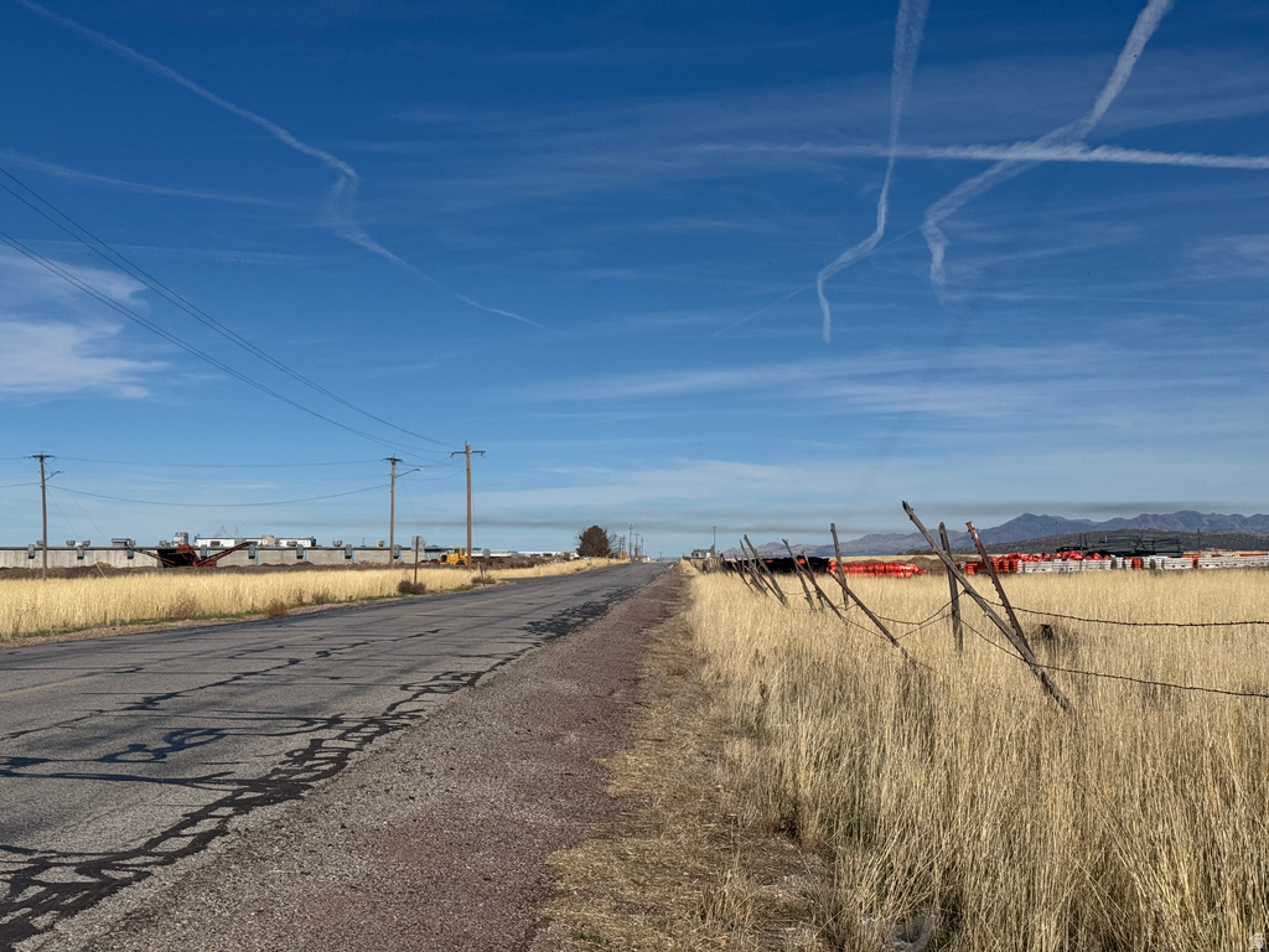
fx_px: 1760
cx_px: 634
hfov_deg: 39.7
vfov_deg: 30.3
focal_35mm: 48
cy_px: 476
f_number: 1.78
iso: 80
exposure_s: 1/15385
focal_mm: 6.76
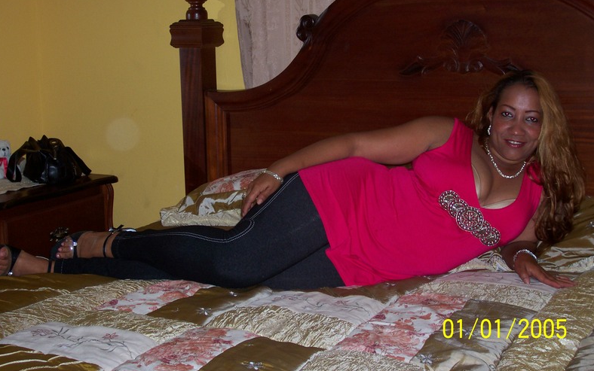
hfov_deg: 35.7
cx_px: 296
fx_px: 923
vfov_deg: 22.8
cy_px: 163
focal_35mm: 57
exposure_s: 1/73.3
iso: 80
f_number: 3.2
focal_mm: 8.7
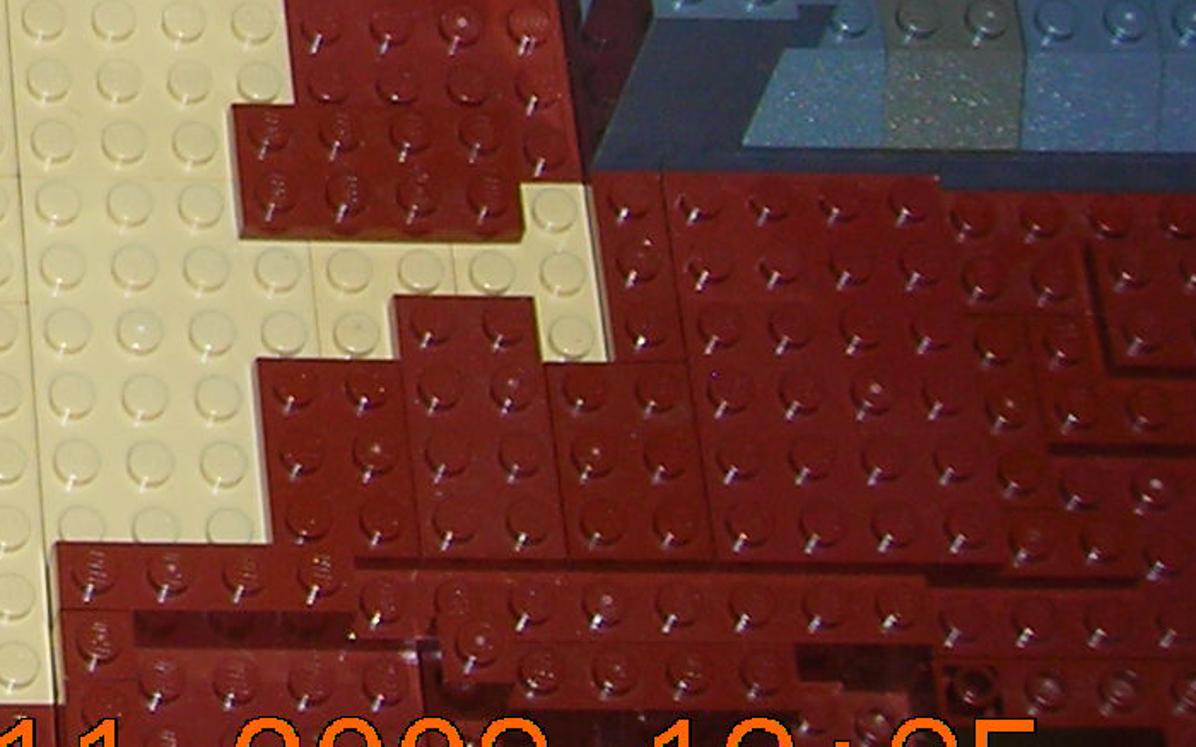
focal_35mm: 161
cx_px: -900
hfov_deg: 12.0
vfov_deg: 7.9
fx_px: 5246
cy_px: -542
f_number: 3.3
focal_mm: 6.8
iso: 50
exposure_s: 1/60.1
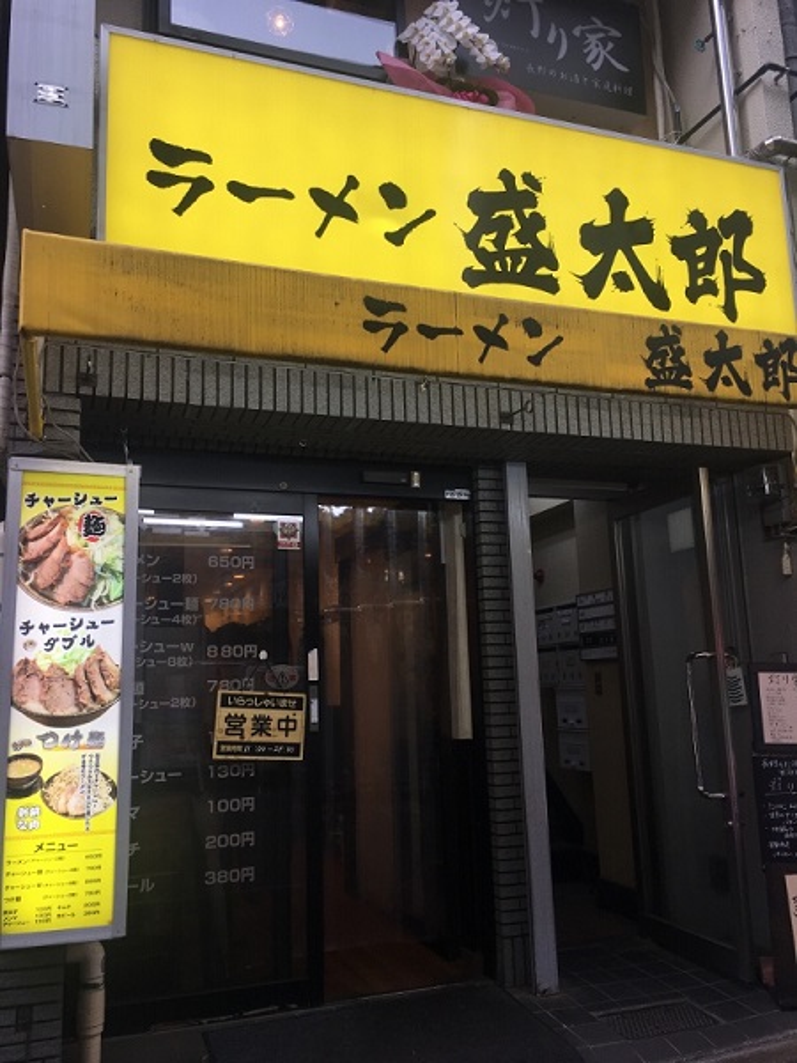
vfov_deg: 61.7
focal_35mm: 29
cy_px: 532
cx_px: 398
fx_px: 890
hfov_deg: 48.2
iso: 25
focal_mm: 4.15
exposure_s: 1/120
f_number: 2.2
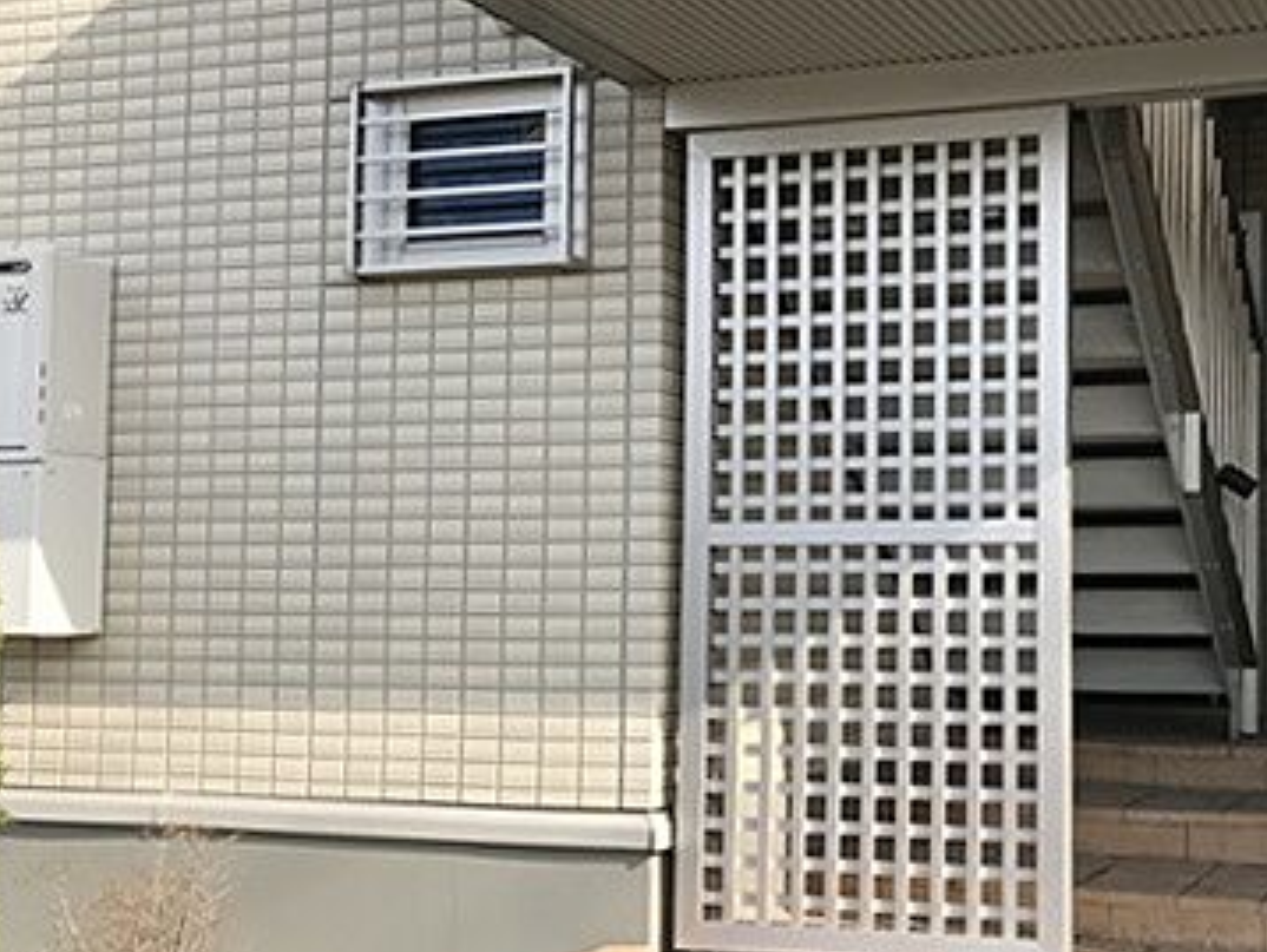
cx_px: 1005
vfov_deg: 29.1
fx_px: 1831
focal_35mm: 50
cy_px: 499
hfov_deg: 36.9
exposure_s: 1/977
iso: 20
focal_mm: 3.99
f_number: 1.8
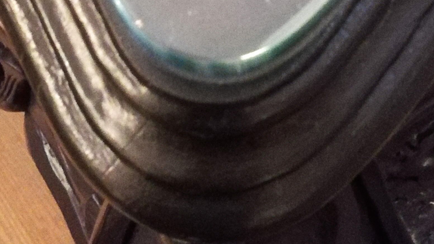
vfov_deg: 9.4
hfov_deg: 17.6
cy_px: -222
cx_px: 259
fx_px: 1404
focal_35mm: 122
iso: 1600
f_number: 2.2
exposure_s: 1/14.3
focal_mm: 3.83
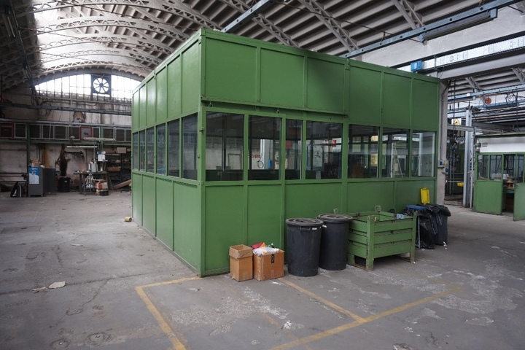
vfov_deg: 53.1
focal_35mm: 24
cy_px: 175
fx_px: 350
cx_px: 262
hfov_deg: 73.7
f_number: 4
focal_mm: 16
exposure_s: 1/160
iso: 800
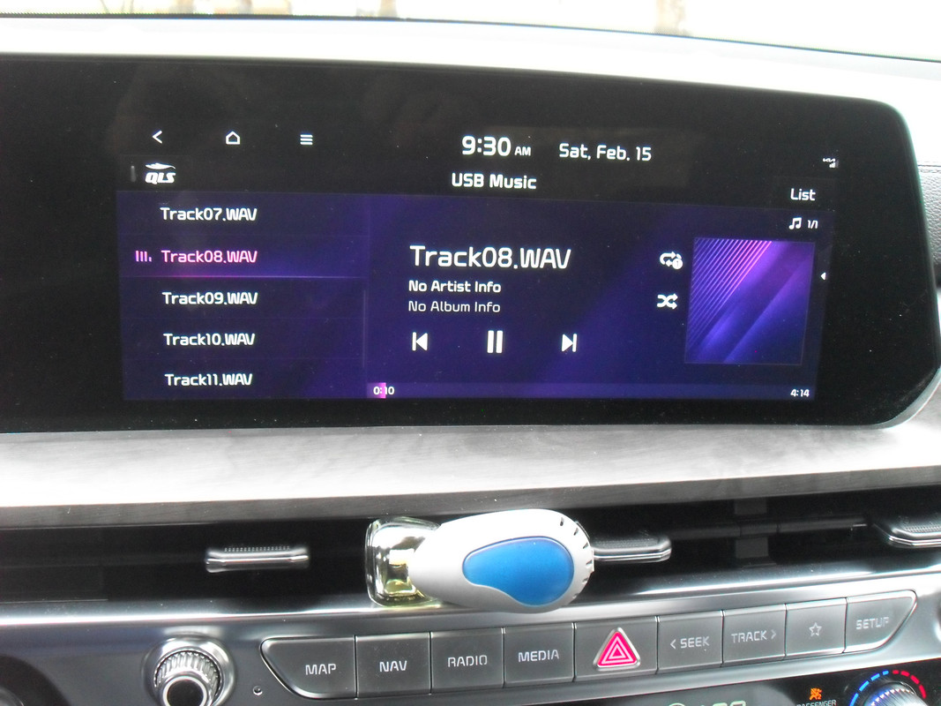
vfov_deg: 40.7
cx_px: 470
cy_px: 353
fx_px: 951
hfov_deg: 52.6
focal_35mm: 35
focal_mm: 6.2
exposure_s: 1/30
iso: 320
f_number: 2.8
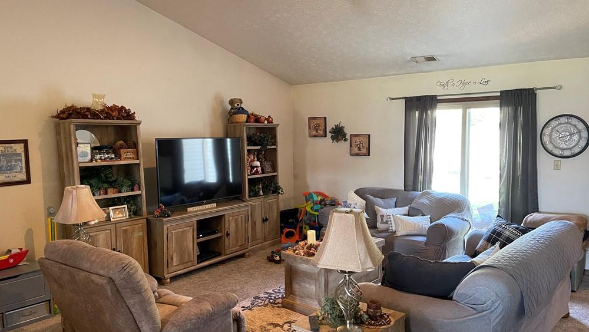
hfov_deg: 66.1
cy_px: 170
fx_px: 453
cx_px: 291
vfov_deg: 40.2
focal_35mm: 29
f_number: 1.6
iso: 400
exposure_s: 1/60
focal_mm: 5.1
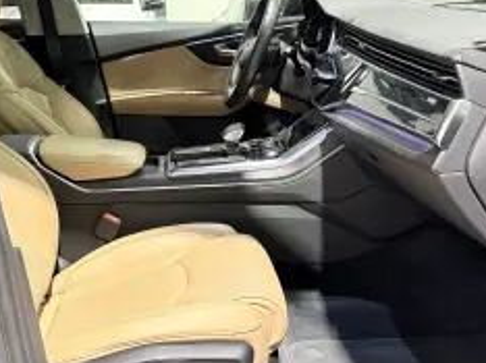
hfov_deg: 49.5
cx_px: 170
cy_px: 166
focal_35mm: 37
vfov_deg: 38.6
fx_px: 519
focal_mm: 6.76
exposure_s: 1/50
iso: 400
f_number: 1.78
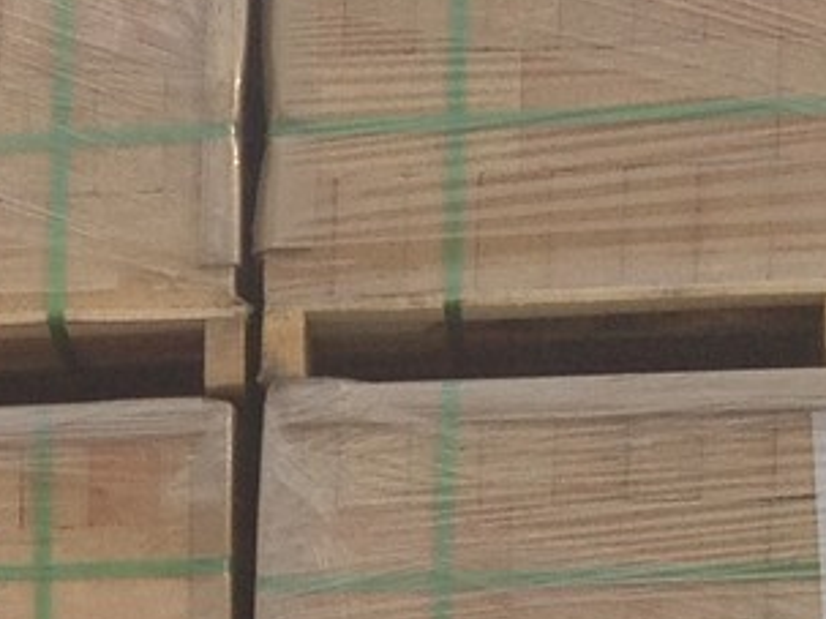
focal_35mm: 222
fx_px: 5295
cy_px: 1093
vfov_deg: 6.5
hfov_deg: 8.5
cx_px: -780
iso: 50
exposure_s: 1/345
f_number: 2.4
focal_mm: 4.28
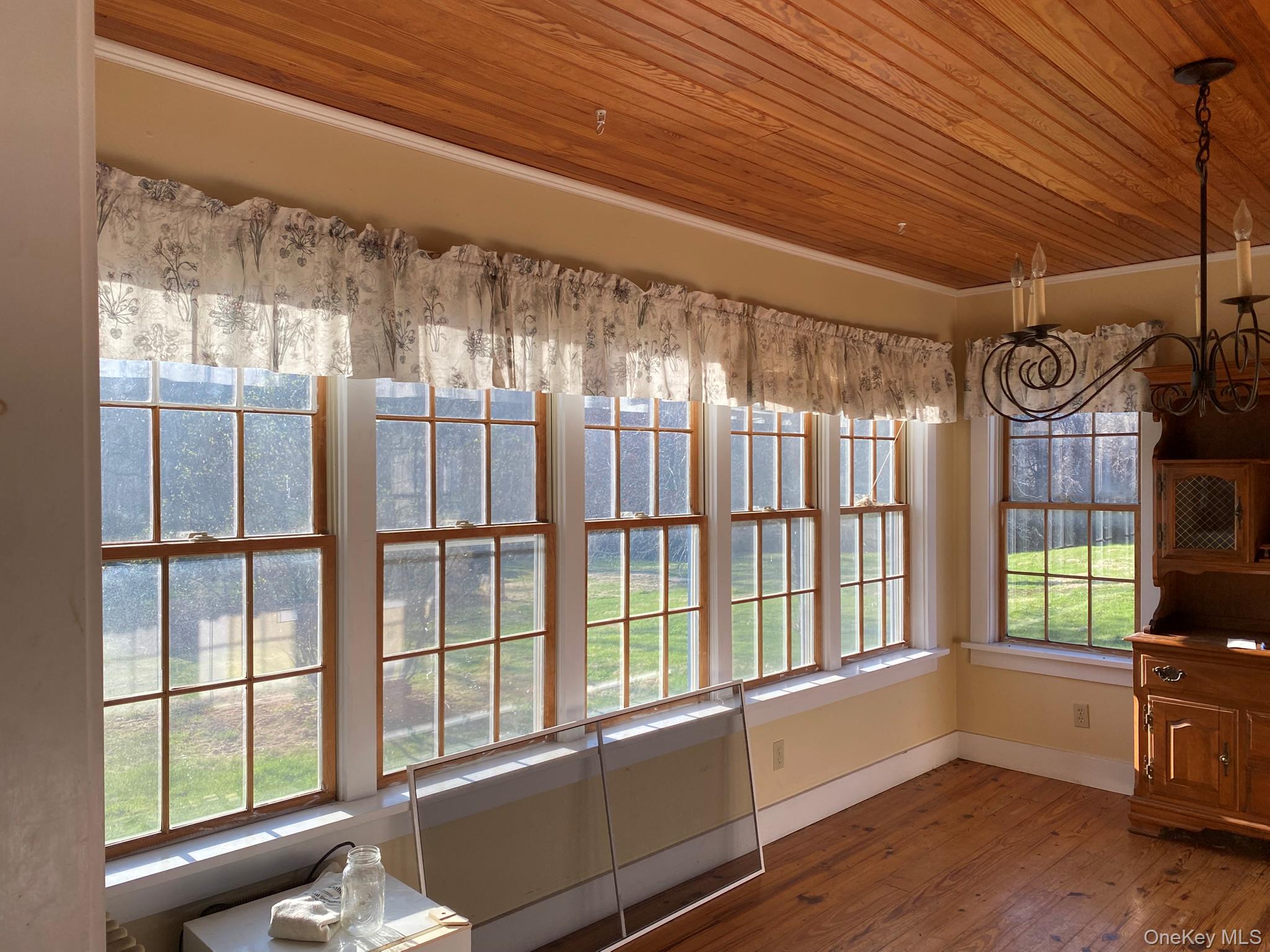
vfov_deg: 53.1
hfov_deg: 67.3
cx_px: 635
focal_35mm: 26
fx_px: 954
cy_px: 476
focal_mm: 4.25
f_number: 1.8
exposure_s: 1/527
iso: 32
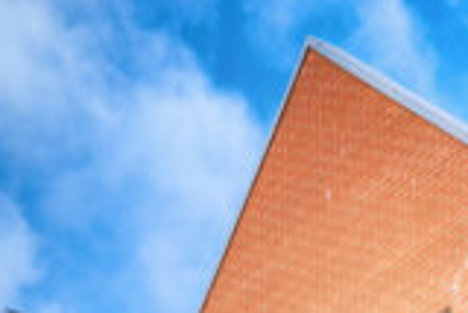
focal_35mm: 180
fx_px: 2342
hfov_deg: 11.4
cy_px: 433
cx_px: 336
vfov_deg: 7.5
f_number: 5.6
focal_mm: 60
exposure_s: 1/250
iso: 160
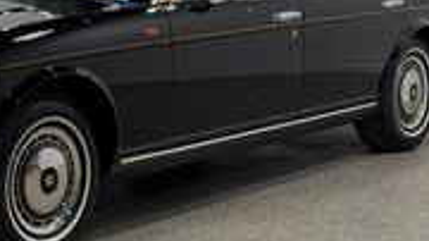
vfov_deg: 10.4
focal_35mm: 116
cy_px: 26
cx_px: 57
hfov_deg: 18.2
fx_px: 1319
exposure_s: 1/247
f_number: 1.78
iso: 64
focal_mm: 6.76
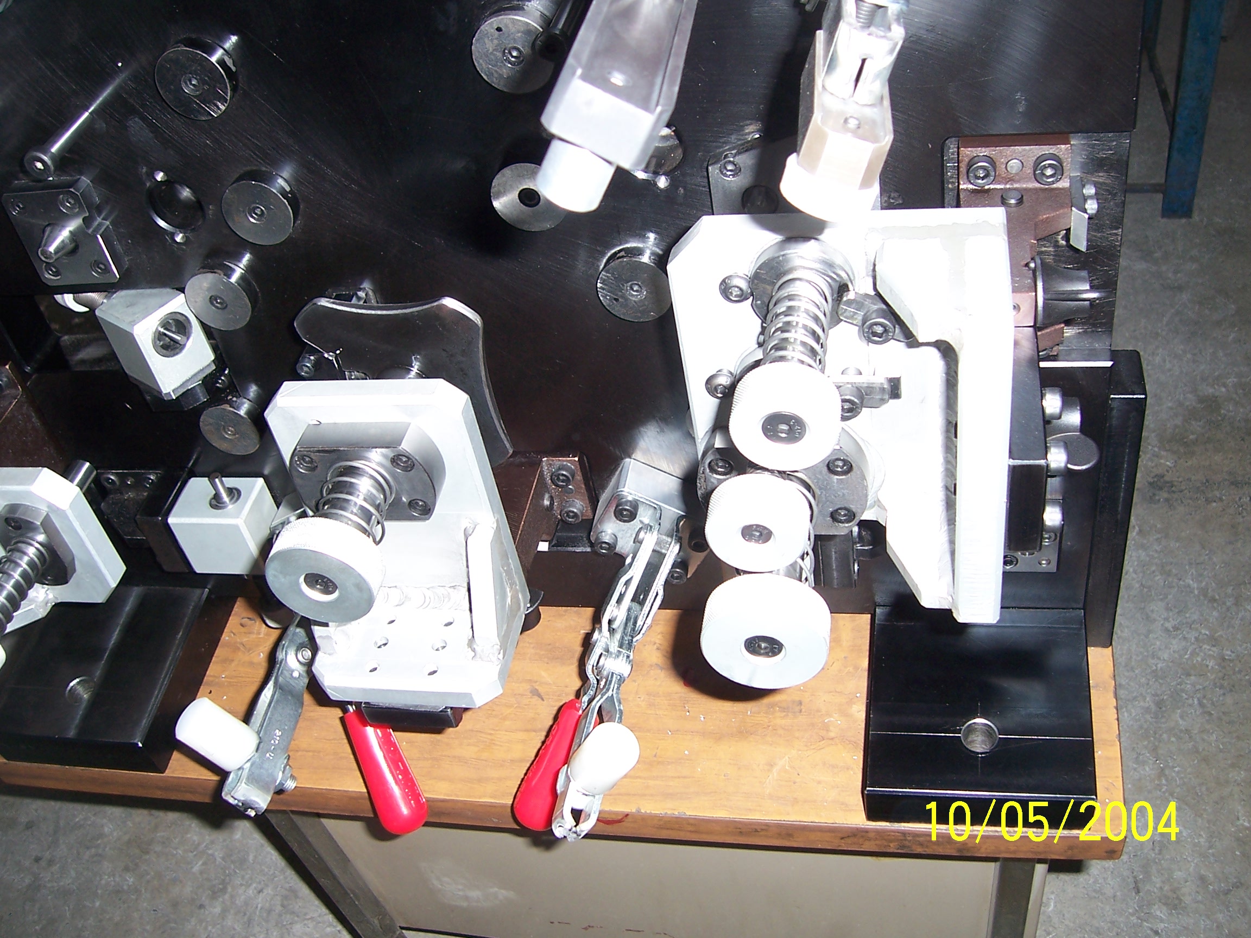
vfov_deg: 39.7
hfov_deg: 51.4
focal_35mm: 36
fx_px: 1301
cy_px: 469
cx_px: 626
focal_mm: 6
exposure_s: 1/60
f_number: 3
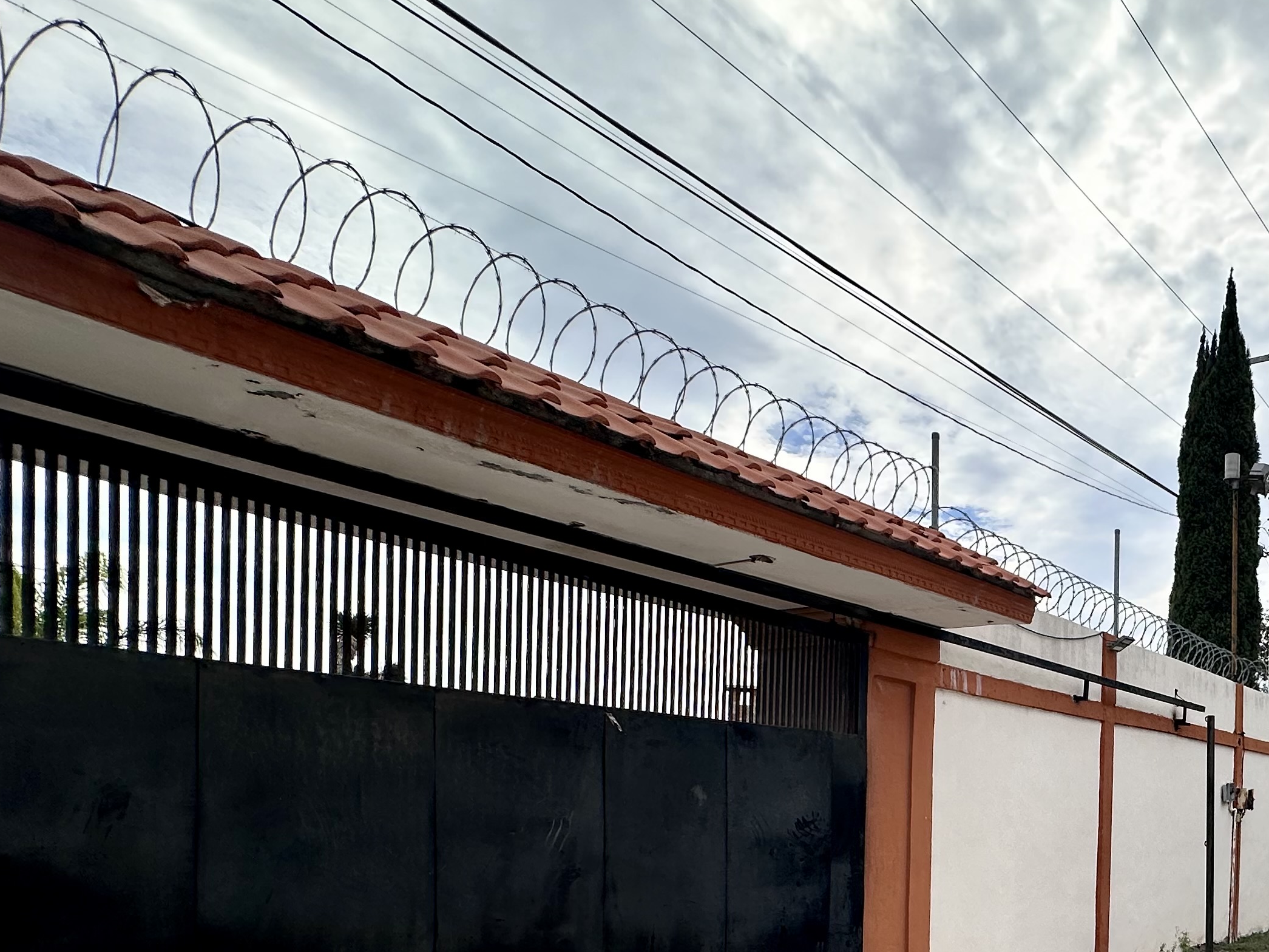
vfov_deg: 47.4
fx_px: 990
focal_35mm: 27
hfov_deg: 56.9
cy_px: 813
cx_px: 1127
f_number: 2.2
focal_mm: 2.22
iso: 50
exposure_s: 1/2257
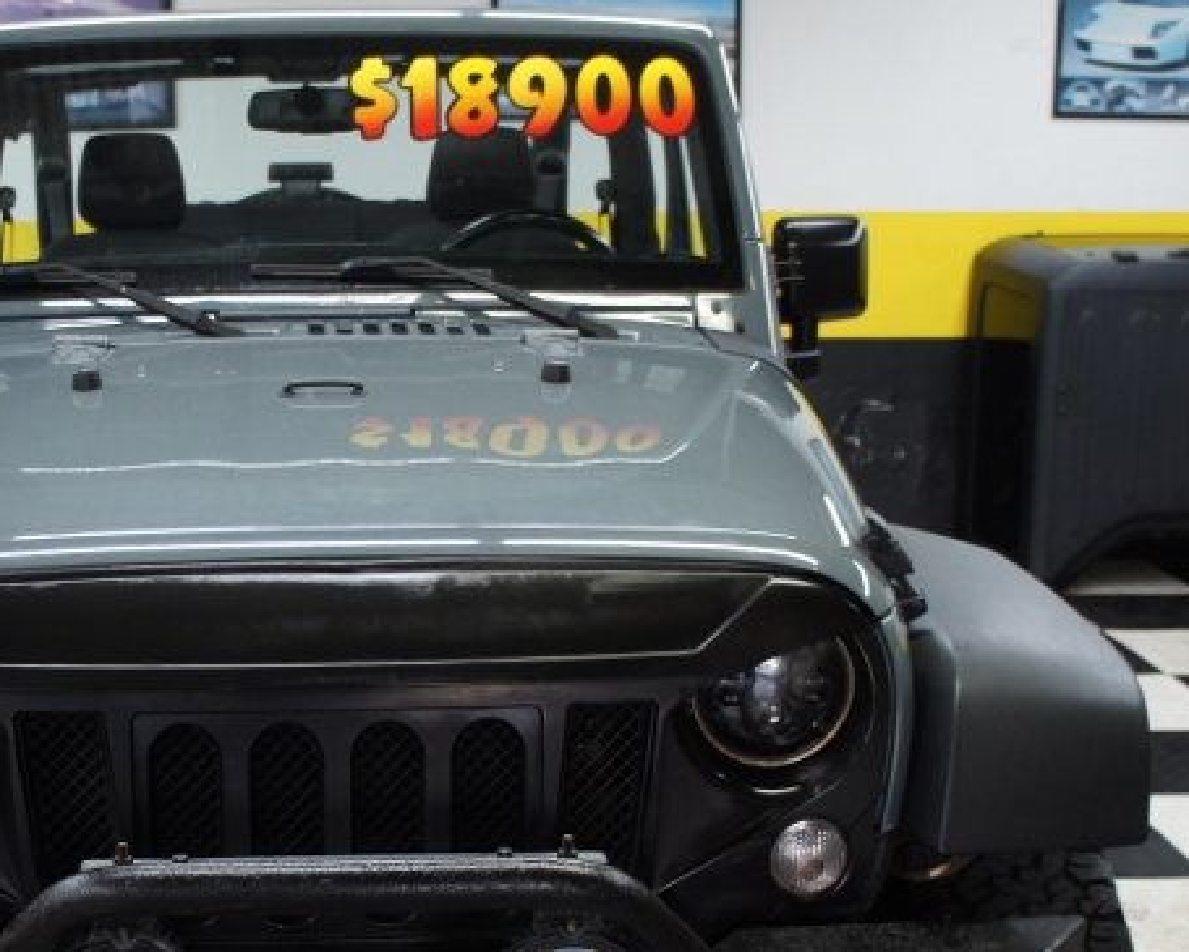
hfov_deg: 32.5
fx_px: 2006
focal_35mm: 57
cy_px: 679
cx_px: 324
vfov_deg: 26.4
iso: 320
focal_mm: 18
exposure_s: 1/30
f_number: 3.5
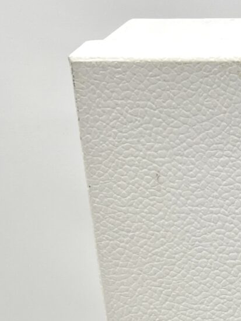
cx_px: 378
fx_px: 1122
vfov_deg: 15.3
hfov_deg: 11.7
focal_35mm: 121
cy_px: 453
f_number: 1.5
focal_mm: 5.7
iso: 32
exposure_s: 1/140
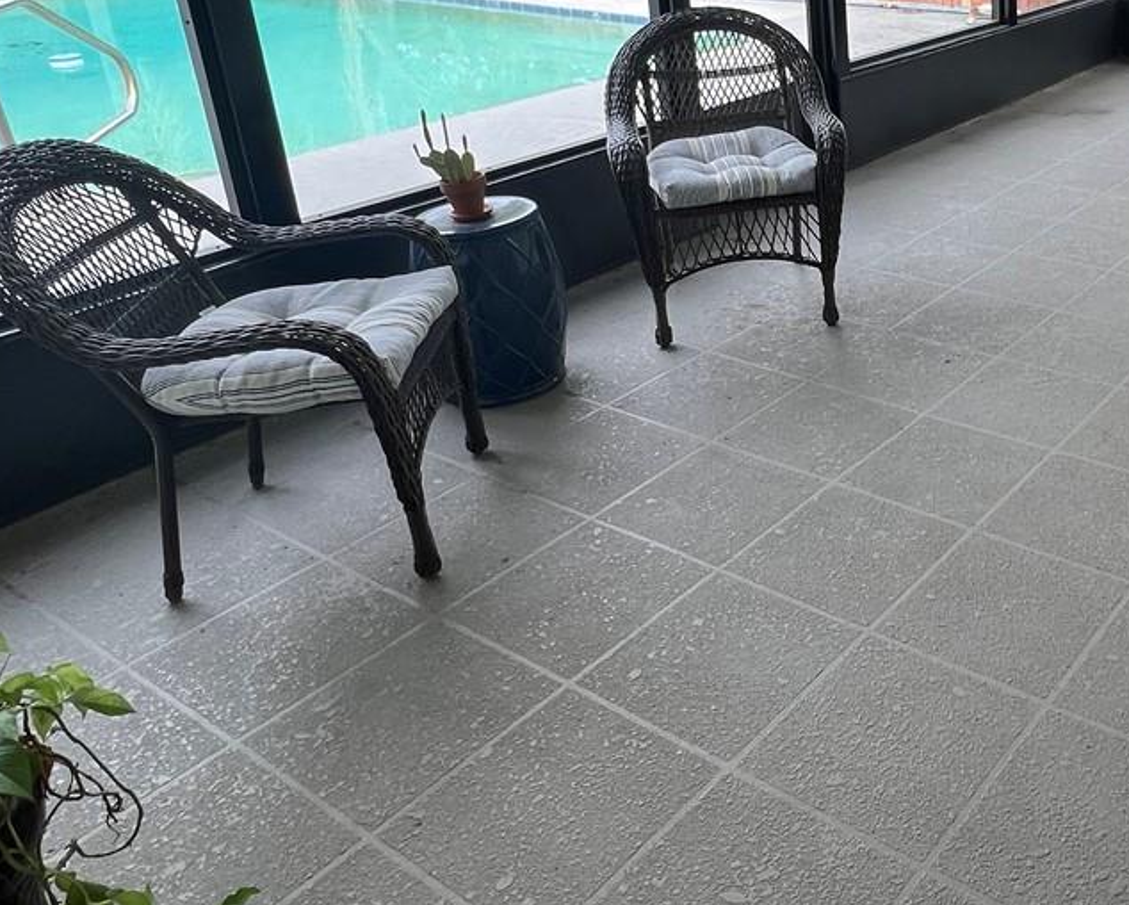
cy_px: 241
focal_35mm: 32
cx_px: 983
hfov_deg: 50.3
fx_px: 1070
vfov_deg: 44.5
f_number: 1.8
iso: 40
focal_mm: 1.57
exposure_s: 1/99
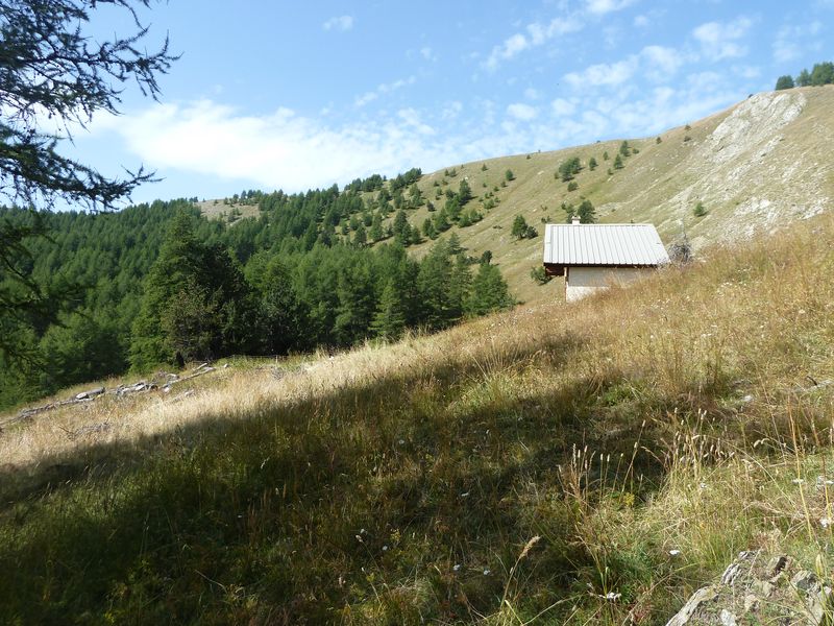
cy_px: 313
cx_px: 417
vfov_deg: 54.9
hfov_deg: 69.4
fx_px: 602
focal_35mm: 25
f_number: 4
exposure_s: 1/320
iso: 80
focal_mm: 4.1
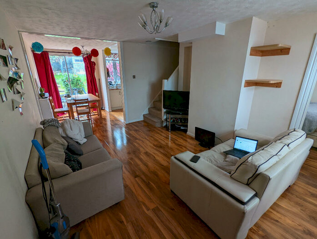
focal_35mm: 16
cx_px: 158
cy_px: 120
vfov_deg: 78.3
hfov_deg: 94.4
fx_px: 147
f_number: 2.2
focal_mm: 2.35
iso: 76
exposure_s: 1/23.8
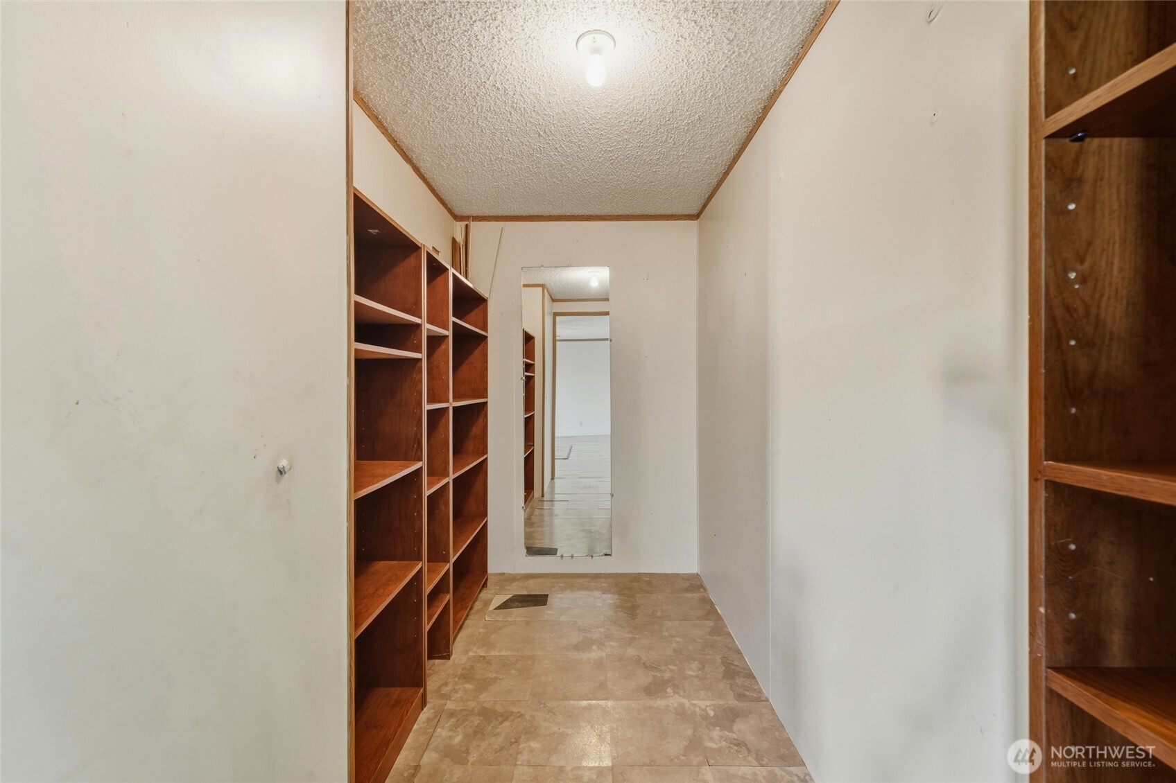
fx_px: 457
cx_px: 588
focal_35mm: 14
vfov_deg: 81.2
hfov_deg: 104.3
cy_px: 392
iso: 400
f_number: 9
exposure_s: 1/30
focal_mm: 14
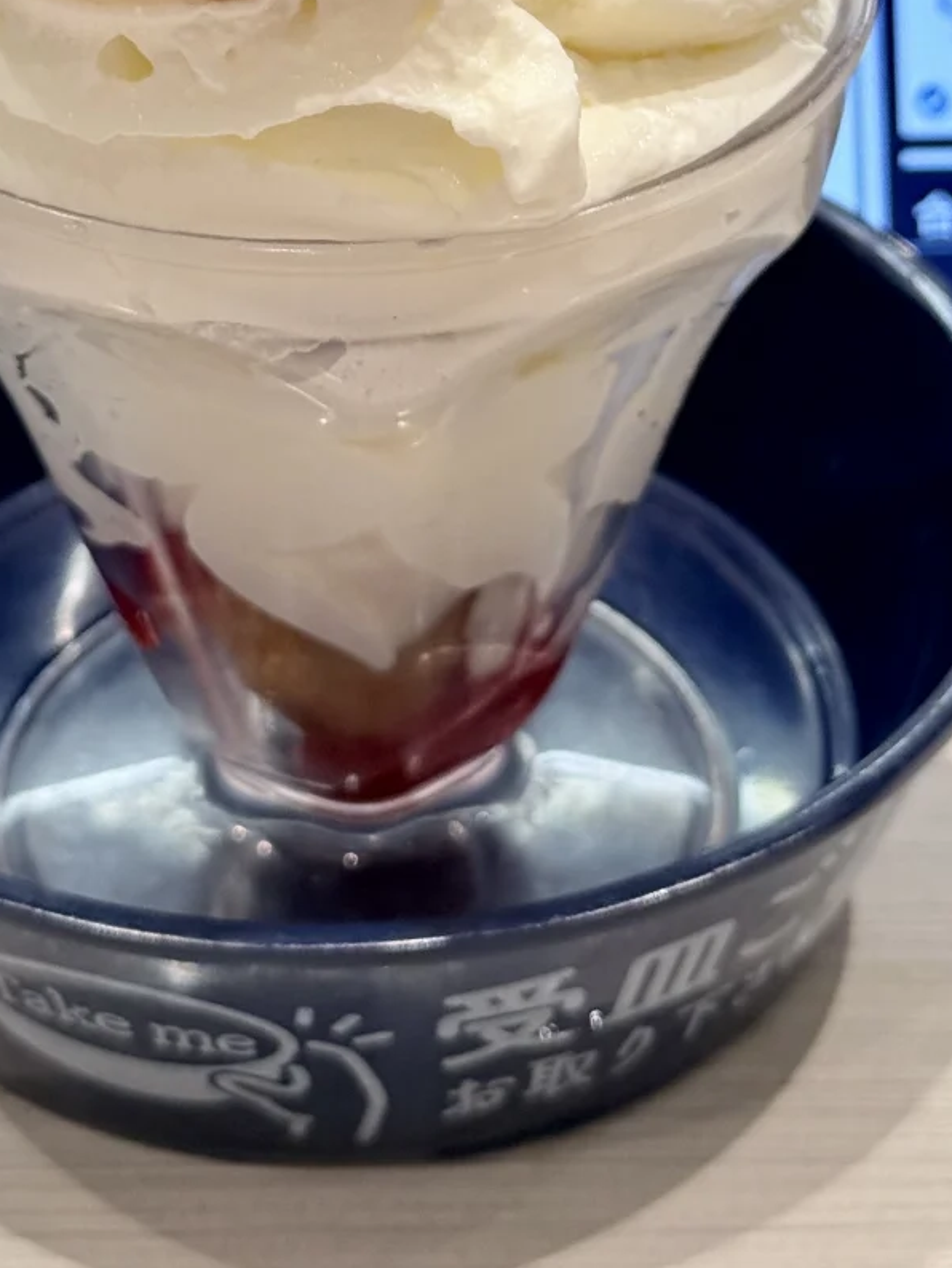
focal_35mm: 87
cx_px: 323
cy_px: 157
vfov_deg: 22.0
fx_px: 3188
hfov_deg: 16.9
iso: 64
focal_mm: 6.76
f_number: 1.78
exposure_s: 1/100
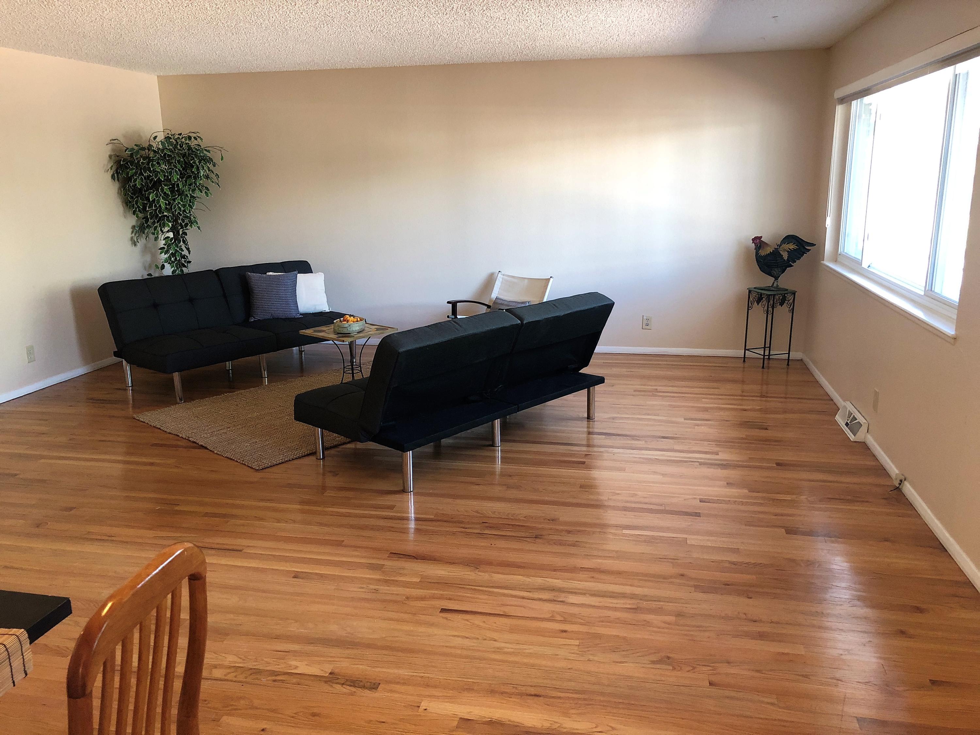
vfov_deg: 48.2
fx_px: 821
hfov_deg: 61.7
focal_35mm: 29
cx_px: 490
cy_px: 368
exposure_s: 1/15
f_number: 1.8
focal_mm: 3.99
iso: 100
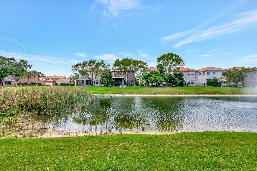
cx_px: 128
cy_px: 86
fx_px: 107
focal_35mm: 15
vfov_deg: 77.3
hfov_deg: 100.4
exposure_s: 1/1600
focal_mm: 10
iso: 640
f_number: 8
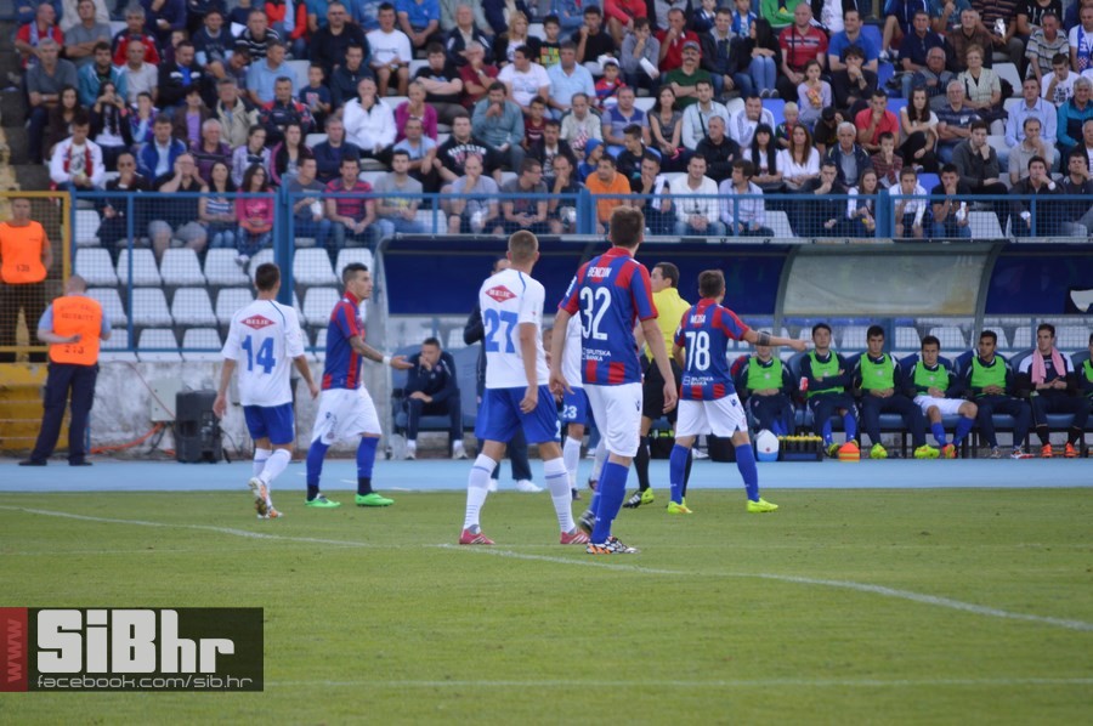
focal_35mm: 300
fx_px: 9098
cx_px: 546
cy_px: 363
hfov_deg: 6.9
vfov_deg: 4.6
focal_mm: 200
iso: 400
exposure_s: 1/80
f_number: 5.6
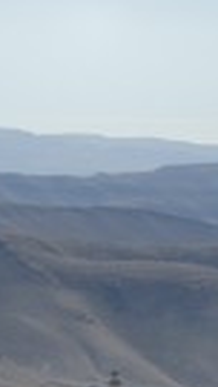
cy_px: 390
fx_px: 6039
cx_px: 115
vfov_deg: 3.7
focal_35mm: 588
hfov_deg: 2.1
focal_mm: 180
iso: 200
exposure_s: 1/320
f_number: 16
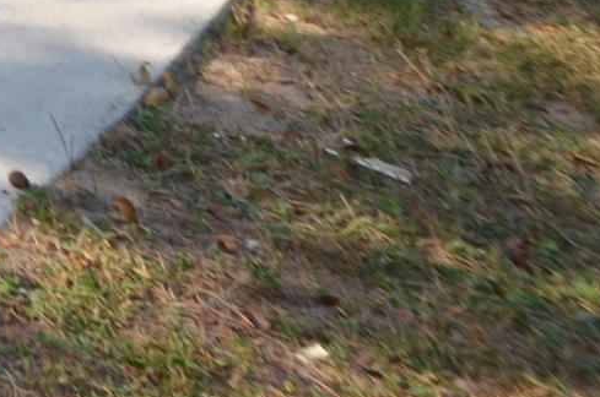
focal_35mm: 92
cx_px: -843
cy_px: -788
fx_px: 1530
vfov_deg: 10.5
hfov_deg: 14.5
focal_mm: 10
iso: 100
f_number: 5.6
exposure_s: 1/200
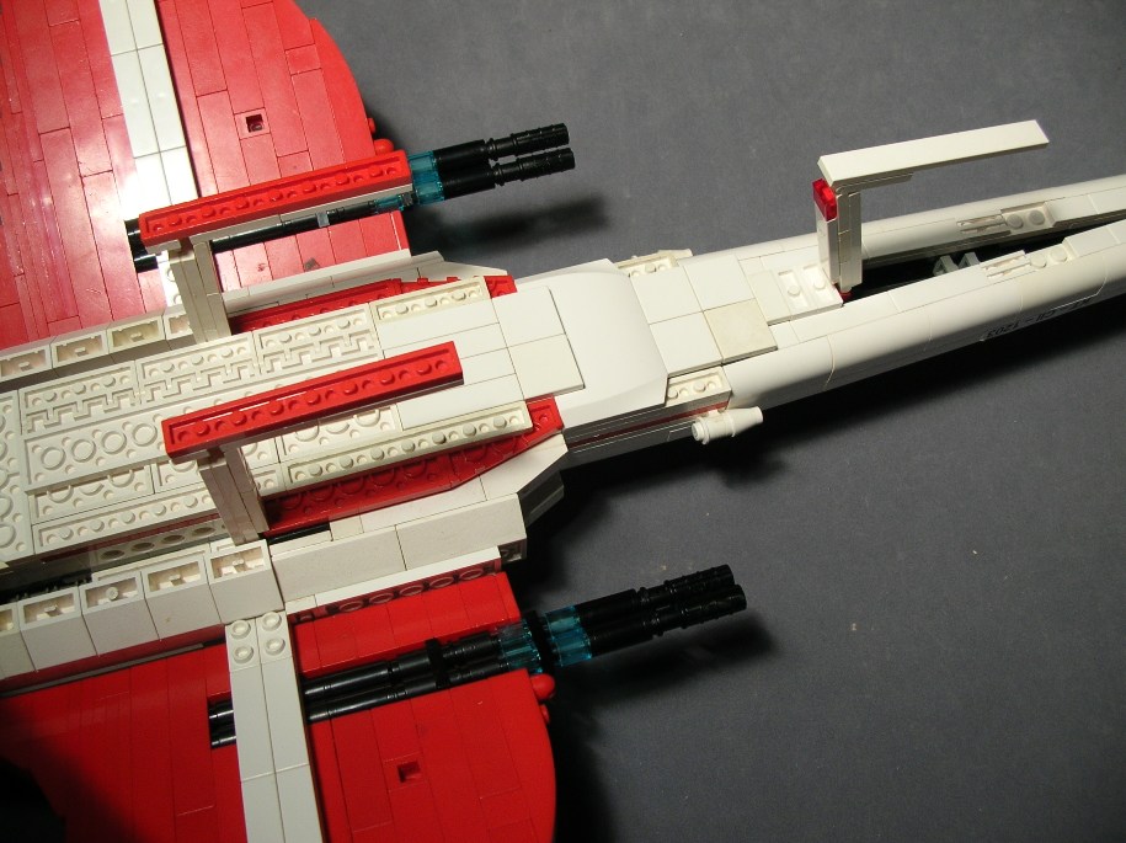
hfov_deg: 52.7
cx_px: 563
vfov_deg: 40.7
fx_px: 1138
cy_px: 422
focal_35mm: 35
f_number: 2.8
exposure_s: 1/203
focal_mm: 5.8
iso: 50
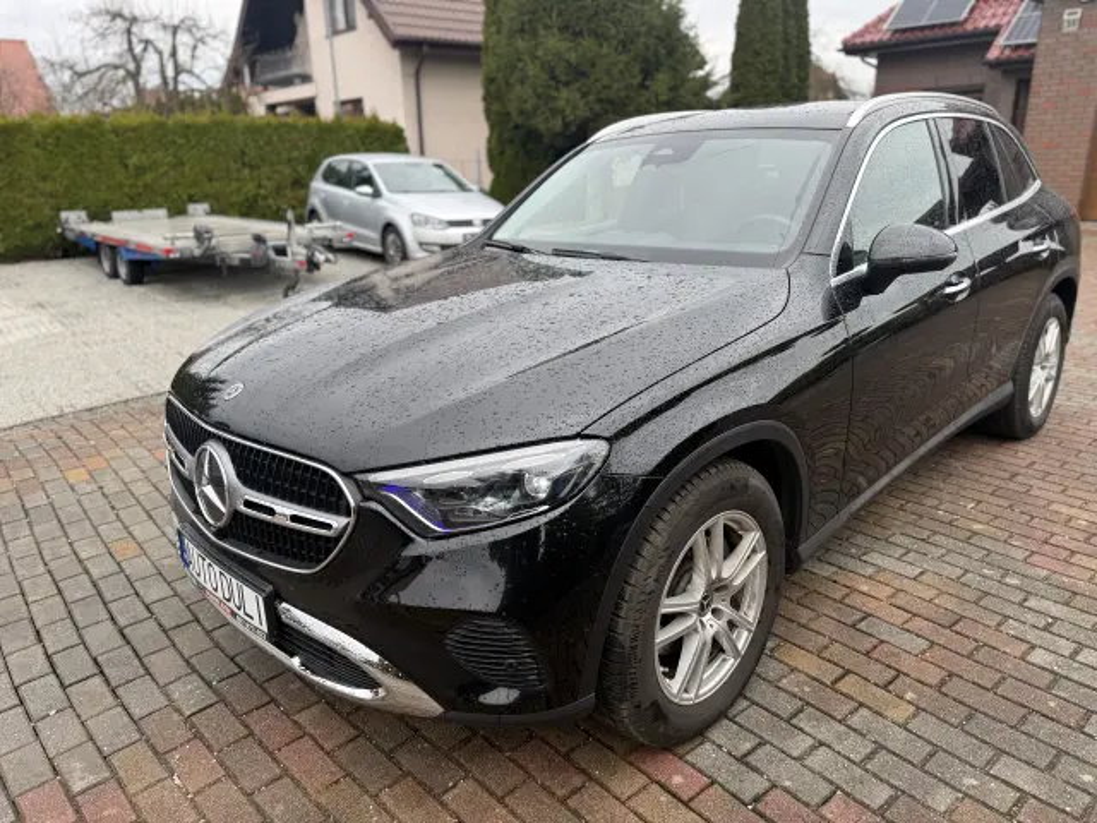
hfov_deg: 71.6
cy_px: 412
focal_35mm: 24
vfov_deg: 56.8
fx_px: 761
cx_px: 548
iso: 100
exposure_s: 1/416
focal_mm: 6.76
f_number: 1.78
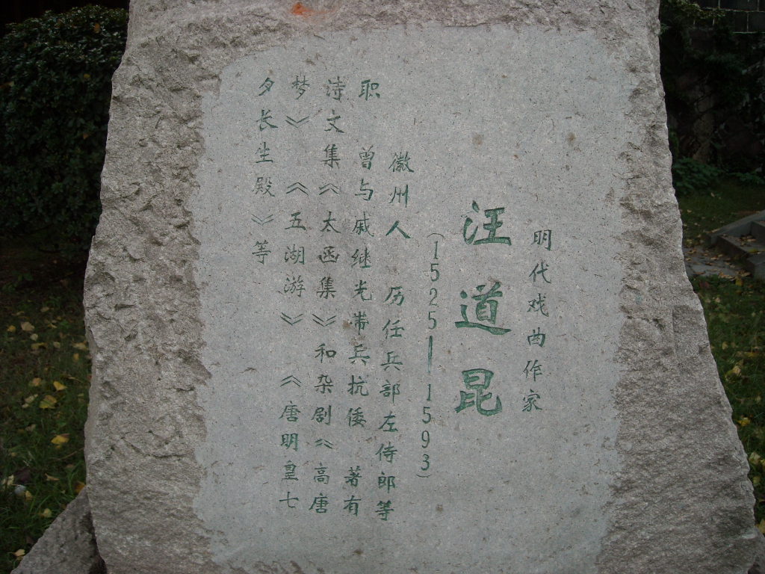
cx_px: 382
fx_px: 773
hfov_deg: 52.6
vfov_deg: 40.7
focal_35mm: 35
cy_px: 287
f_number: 2.8
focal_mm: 5.7
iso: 64
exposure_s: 1/84
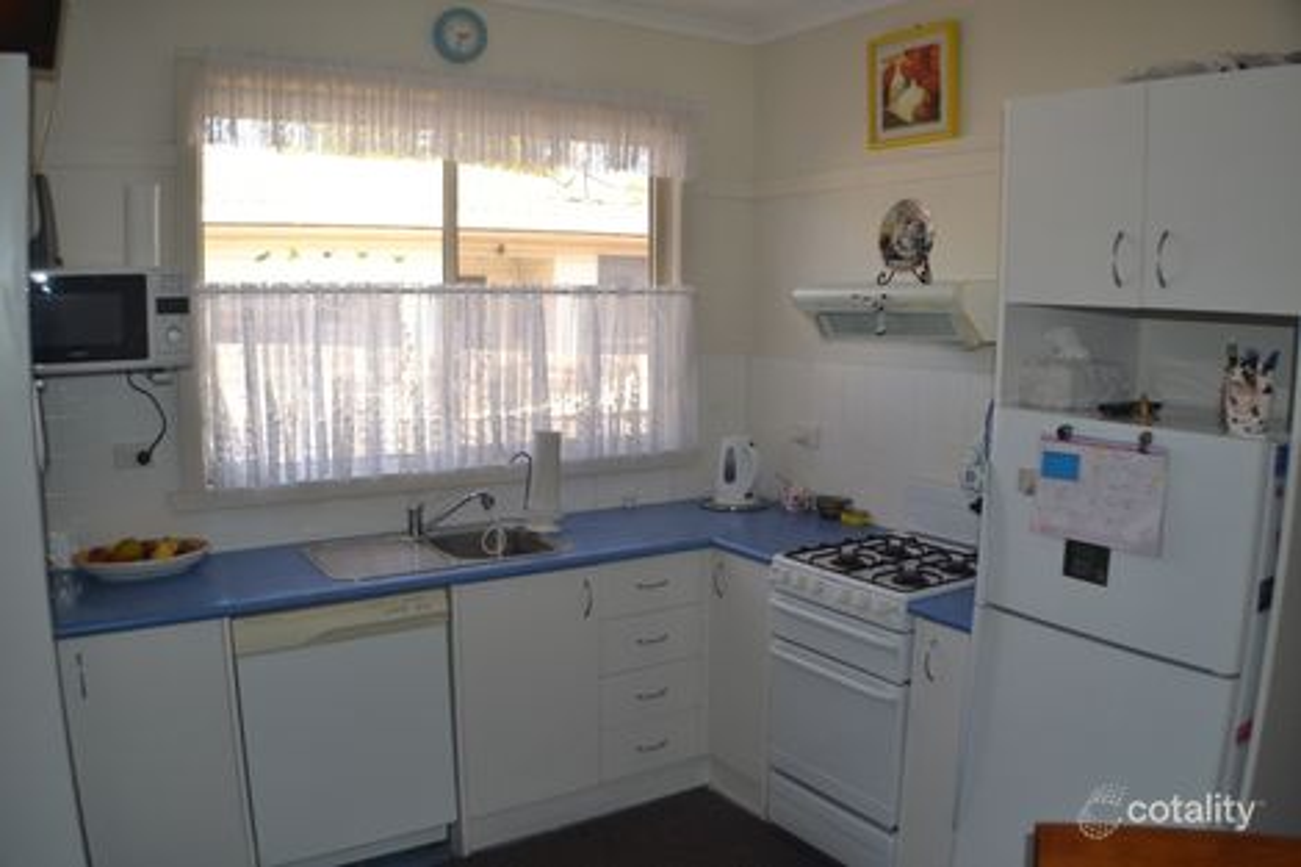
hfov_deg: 57.2
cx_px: 650
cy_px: 434
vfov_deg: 39.9
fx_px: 1192
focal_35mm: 33
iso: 400
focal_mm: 22
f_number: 4
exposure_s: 1/80
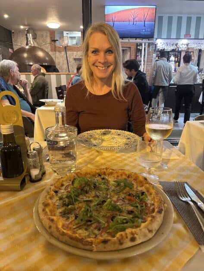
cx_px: 102
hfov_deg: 56.8
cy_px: 136
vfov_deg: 71.6
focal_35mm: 24
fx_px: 188
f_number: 1.78
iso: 640
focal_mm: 6.86
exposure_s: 1/50
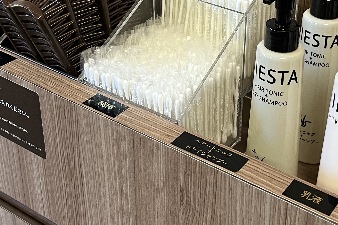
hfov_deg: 31.5
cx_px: 240
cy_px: 28
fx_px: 591
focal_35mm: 63
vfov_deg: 21.2
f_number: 1.6
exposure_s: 1/60
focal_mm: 5.1
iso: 250
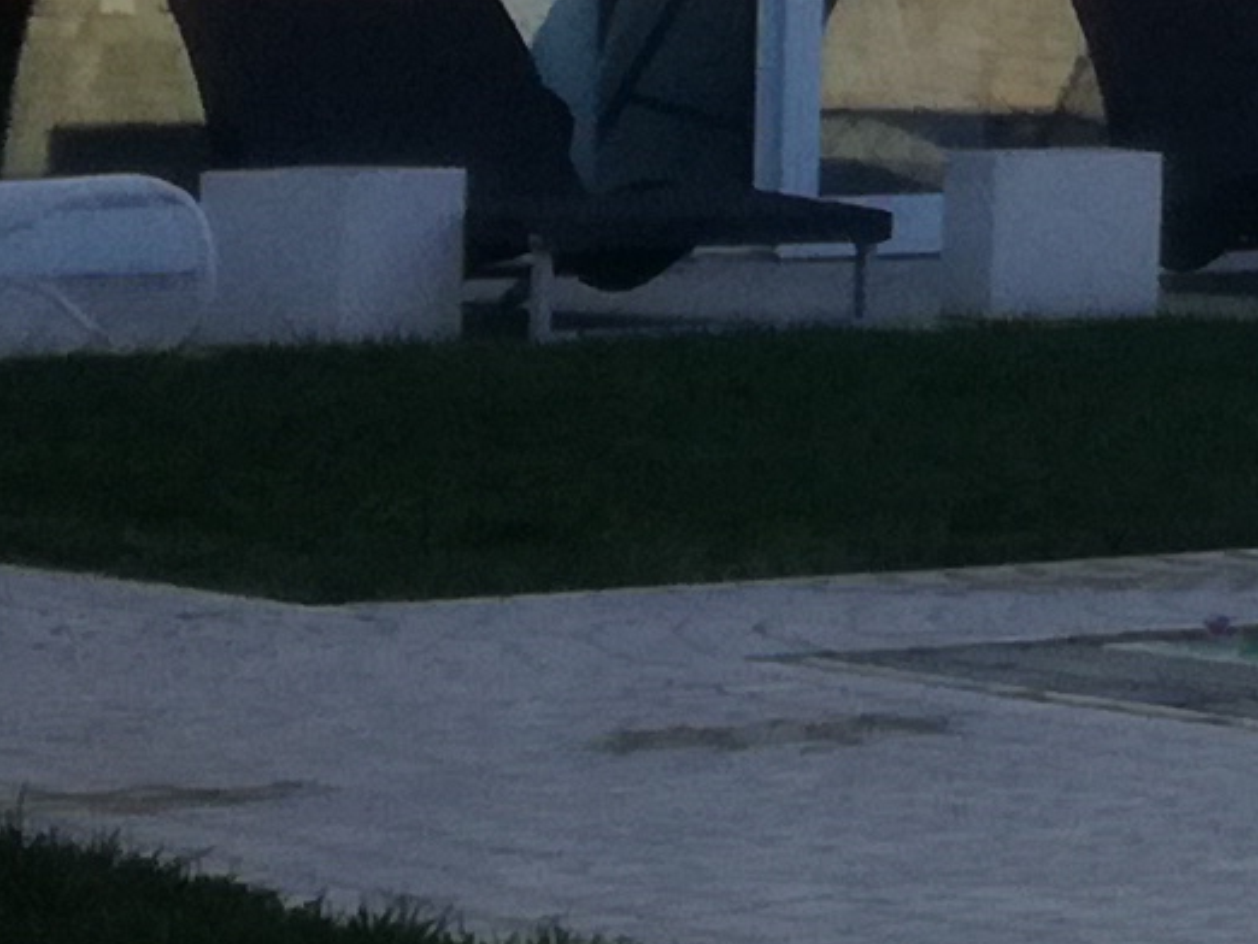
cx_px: 4061
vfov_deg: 6.8
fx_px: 7817
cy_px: -715
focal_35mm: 215
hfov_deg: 7.7
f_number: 2
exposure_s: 1/1014
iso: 50
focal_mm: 3.79
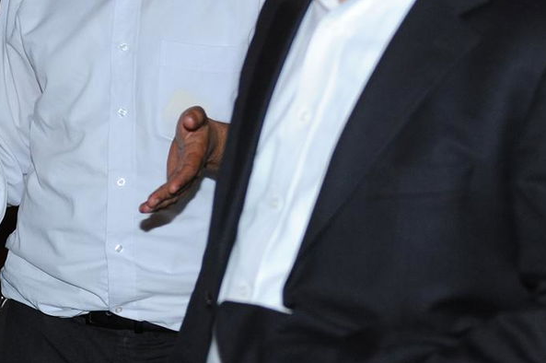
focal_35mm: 118
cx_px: 82
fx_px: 1788
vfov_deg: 11.5
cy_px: 8
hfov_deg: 17.2
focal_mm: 50
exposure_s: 1/125
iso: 1600
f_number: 2.8
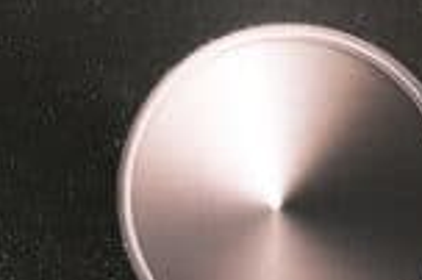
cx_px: 203
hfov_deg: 10.7
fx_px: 2260
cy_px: 241
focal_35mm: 193
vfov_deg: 7.1
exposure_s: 1/150
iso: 1600
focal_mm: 50
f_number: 8
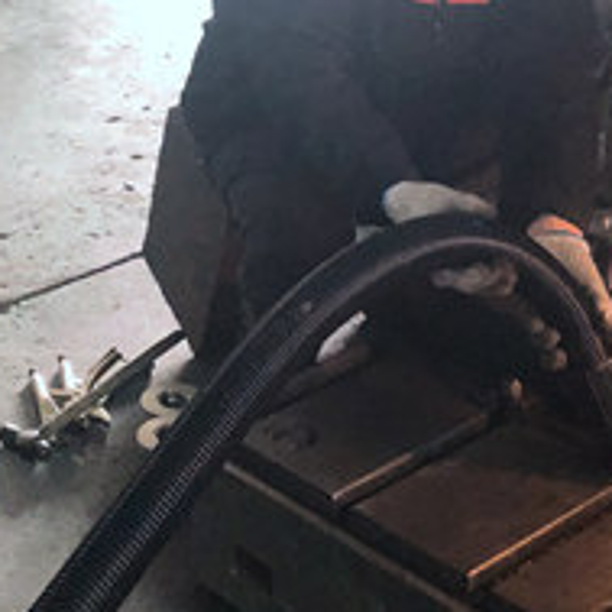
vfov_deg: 19.3
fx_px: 1780
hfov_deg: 19.4
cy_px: 100
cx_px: 207
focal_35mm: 89
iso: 500
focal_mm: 3.99
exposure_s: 1/100
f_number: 1.8
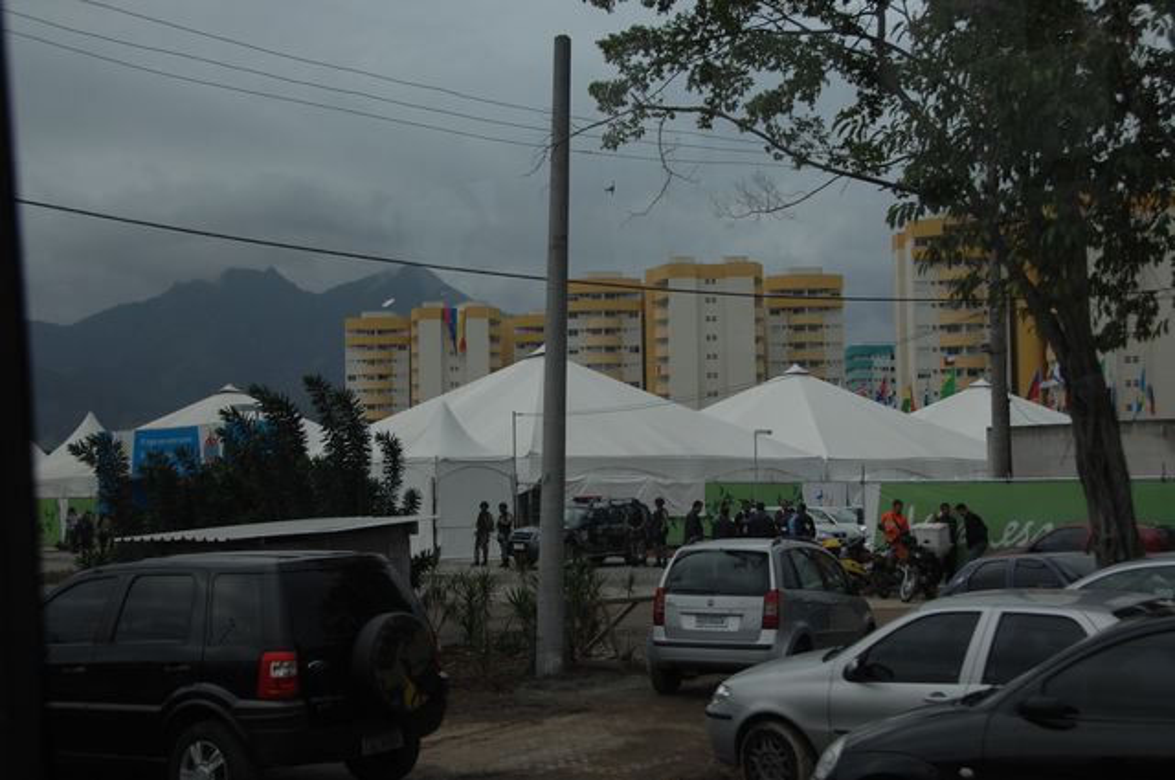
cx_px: 588
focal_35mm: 46
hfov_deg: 42.4
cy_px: 390
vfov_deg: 28.9
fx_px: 1516
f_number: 5.3
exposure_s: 1/400
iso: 200
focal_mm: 31
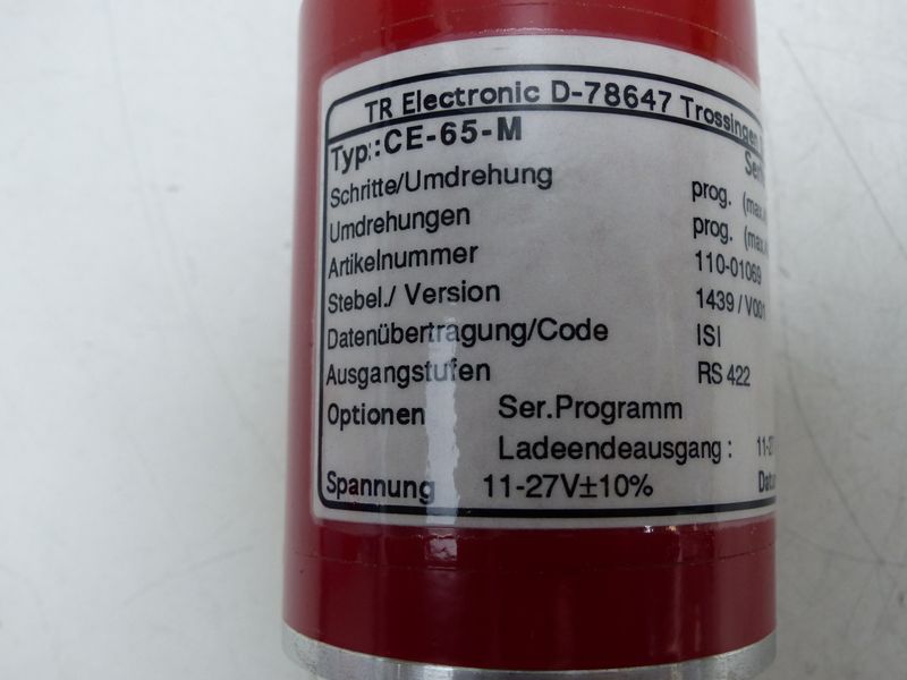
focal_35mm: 34
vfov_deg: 41.8
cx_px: 454
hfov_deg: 54.0
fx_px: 891
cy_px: 340
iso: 200
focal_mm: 6
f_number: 2.8
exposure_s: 1/60
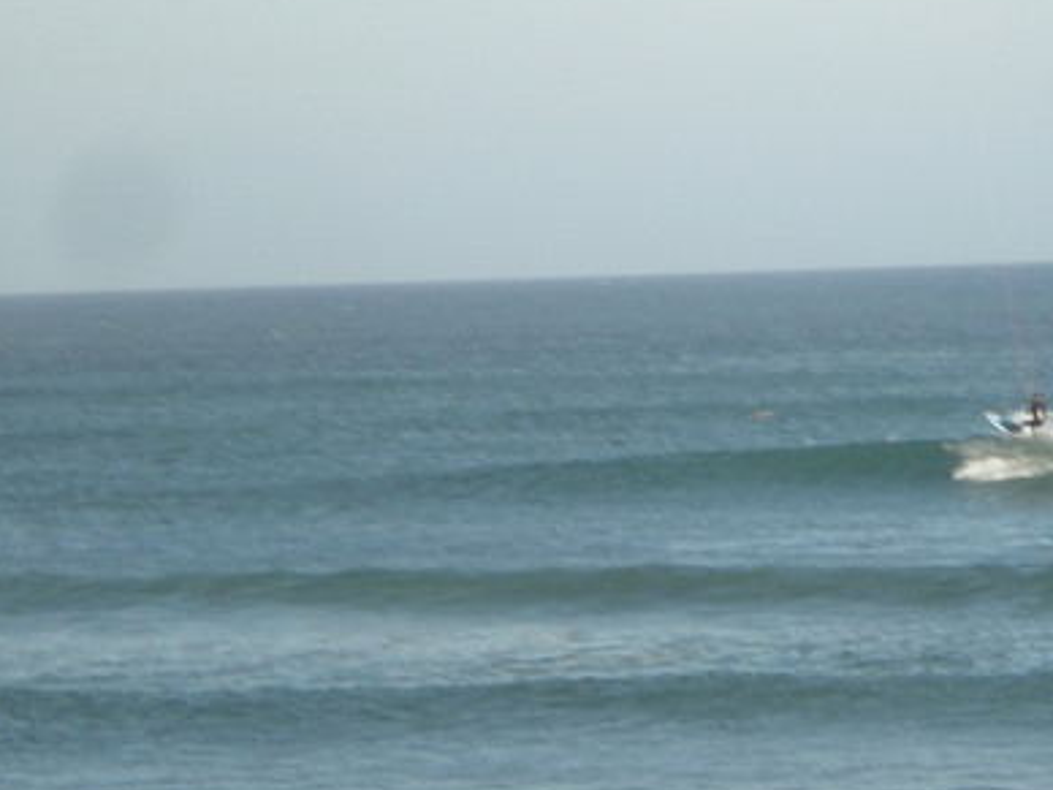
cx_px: 882
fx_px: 7149
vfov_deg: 6.3
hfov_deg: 8.4
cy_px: 339
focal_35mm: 235
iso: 50
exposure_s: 1/132
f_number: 5.9
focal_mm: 18.9
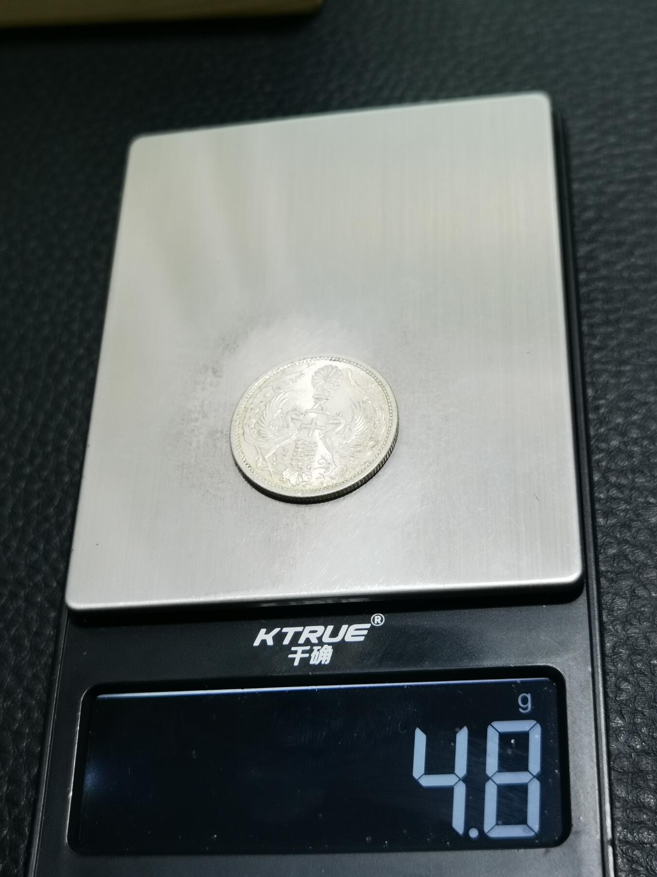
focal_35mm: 52
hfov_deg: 28.0
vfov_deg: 36.8
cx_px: 328
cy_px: 438
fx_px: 1316
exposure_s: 1/100
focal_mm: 6.67
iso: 160
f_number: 1.9
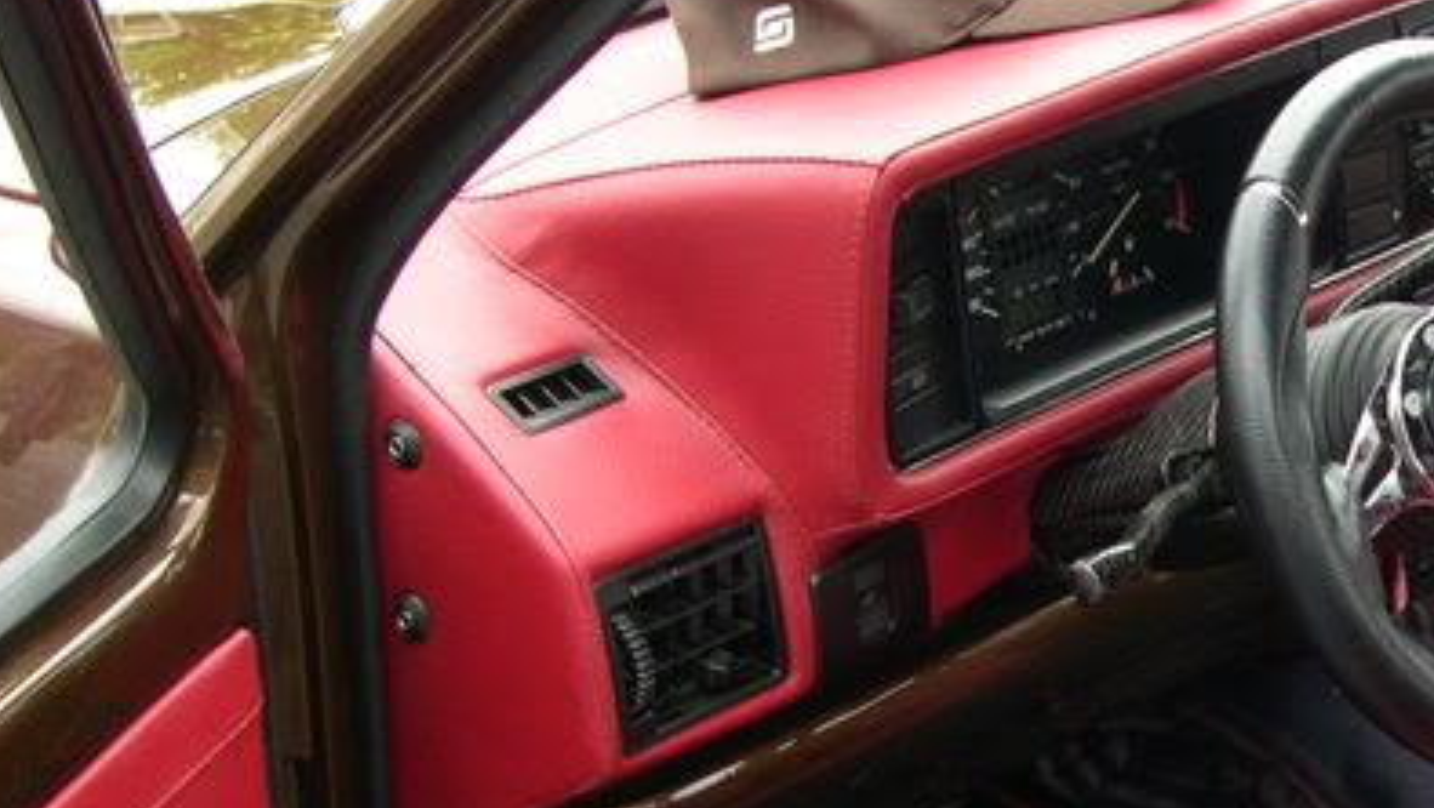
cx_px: 1379
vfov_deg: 14.4
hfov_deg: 24.3
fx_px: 3195
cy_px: 571
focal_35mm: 84
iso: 100
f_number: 2.8
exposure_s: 1/114
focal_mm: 8
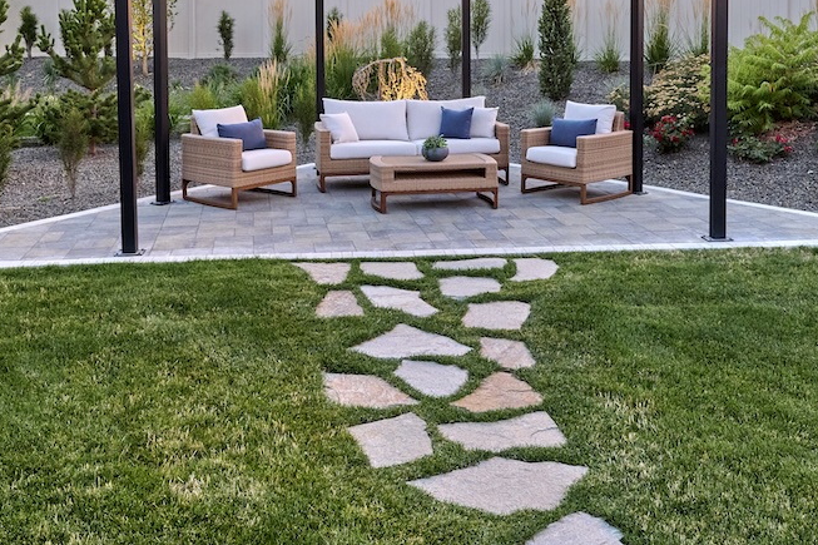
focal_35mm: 37
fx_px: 840
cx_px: 415
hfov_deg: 51.9
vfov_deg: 34.2
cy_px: 66
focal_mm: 14
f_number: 7.1
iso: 800
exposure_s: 1/10
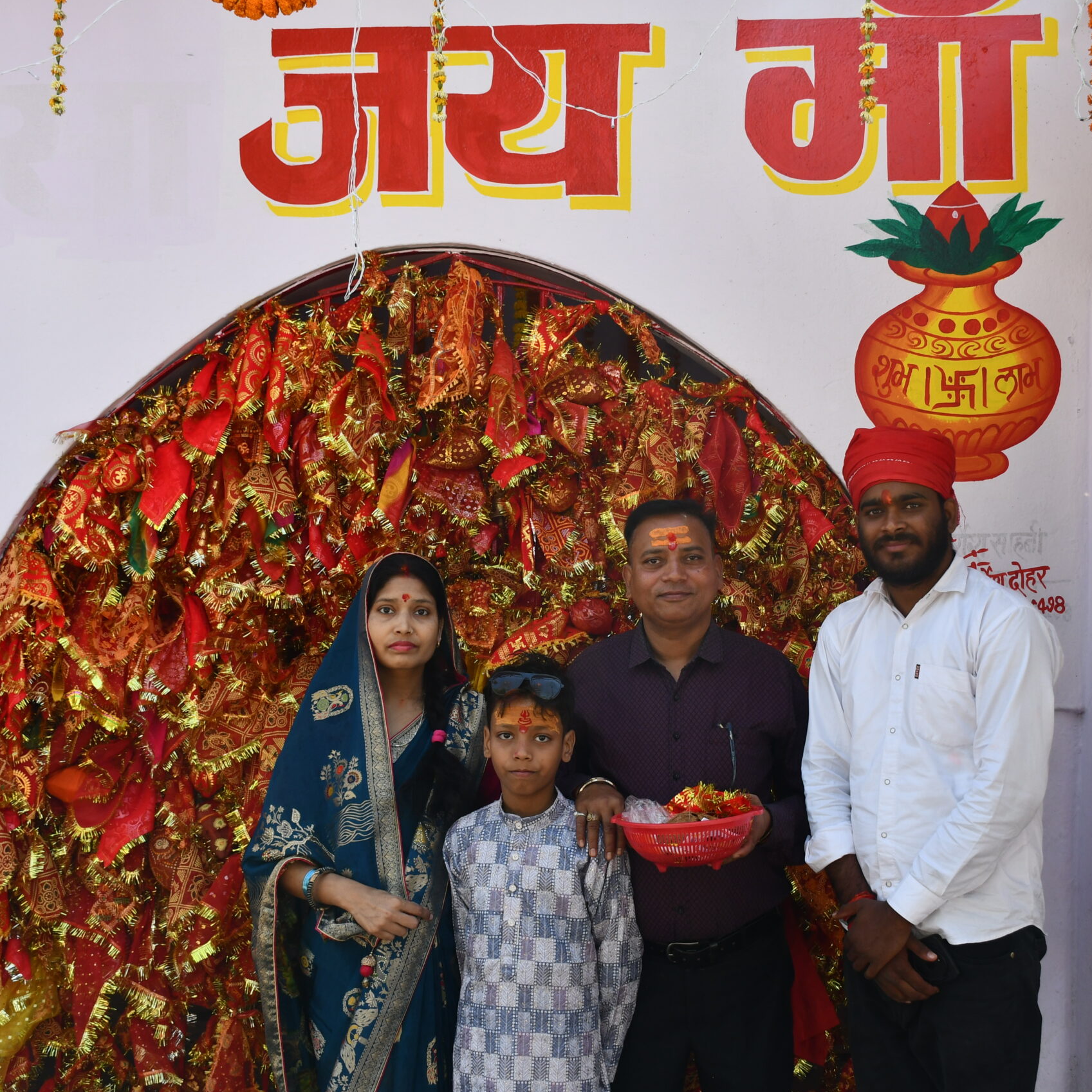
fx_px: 1785
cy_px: 547
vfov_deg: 34.0
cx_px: 587
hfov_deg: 34.0
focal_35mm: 50
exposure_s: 1/250
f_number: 5.6
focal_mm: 26
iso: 280
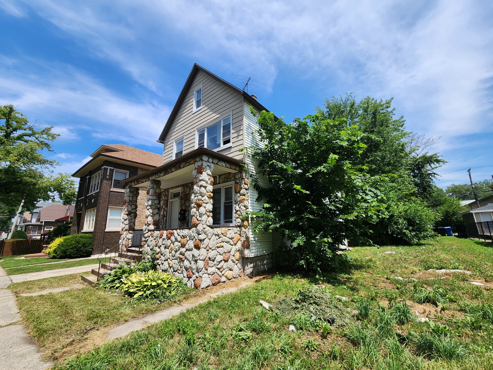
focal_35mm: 13
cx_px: 246
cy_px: 185
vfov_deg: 89.9
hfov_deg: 106.2
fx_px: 185
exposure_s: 1/1751
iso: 50
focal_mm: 2.2
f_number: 2.2
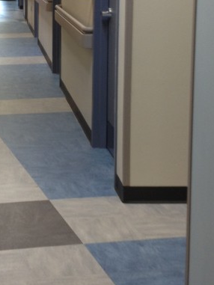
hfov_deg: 15.4
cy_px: 66
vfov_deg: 20.7
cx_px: -5
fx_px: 774
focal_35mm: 94
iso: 64
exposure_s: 1/24
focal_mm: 4.28
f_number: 2.4
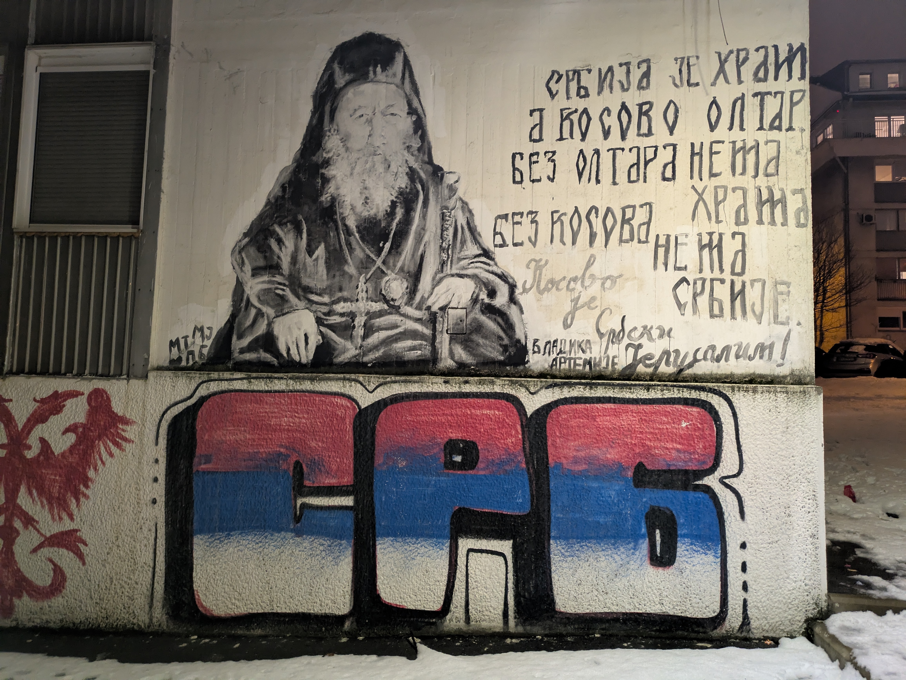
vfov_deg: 54.9
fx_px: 655
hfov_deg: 69.4
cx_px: 453
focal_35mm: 25
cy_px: 340
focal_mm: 5.43
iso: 744
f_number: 1.89
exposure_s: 1/25
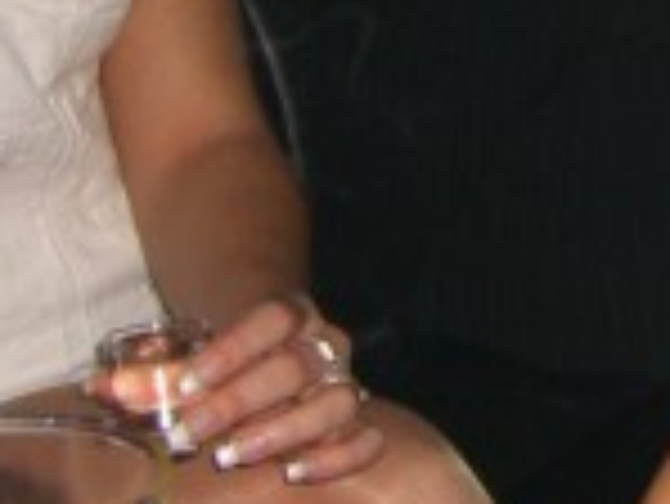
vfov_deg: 9.4
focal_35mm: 153
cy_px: -292
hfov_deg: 12.1
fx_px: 2964
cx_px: 1120
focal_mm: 7.9
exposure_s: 1/60
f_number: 2.8
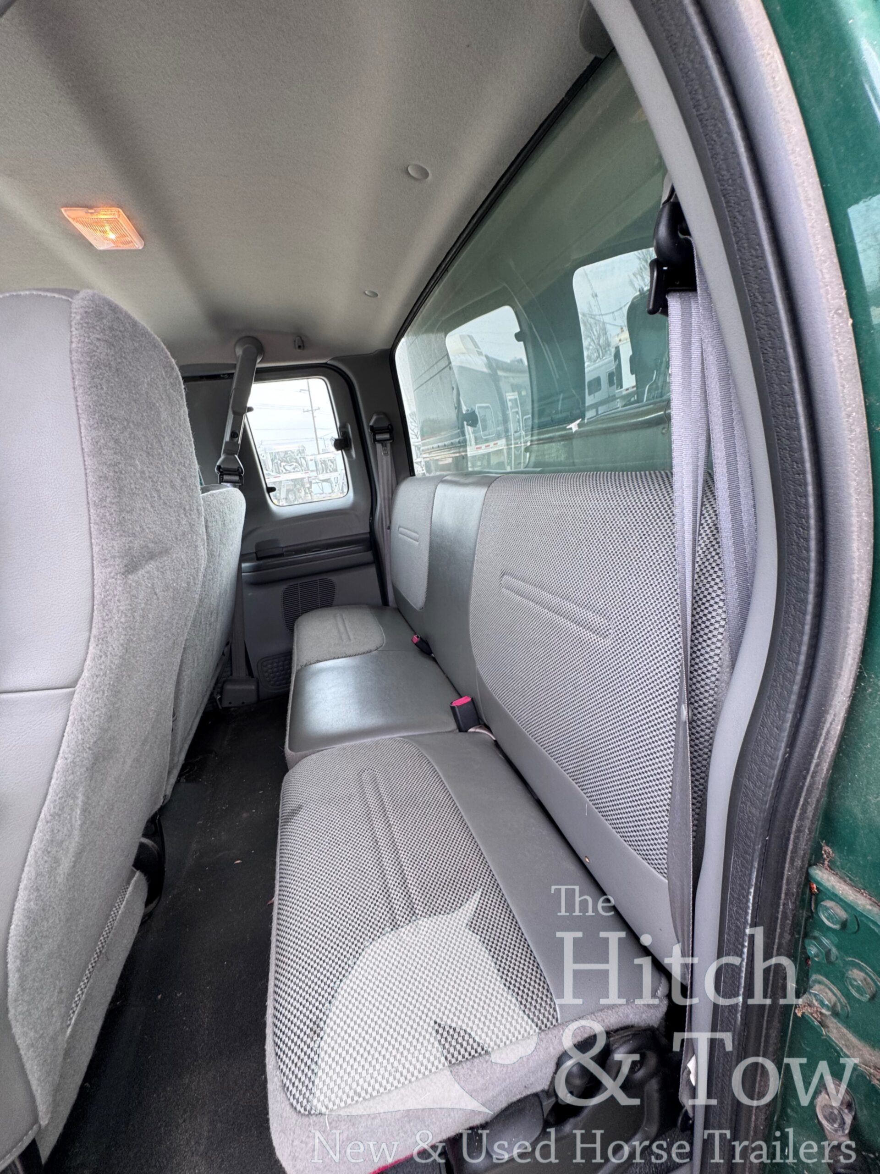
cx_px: 440
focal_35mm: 14
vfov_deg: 102.1
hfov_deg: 85.7
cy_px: 587
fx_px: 475
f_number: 2.2
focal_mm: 2.22
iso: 64
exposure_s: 1/99
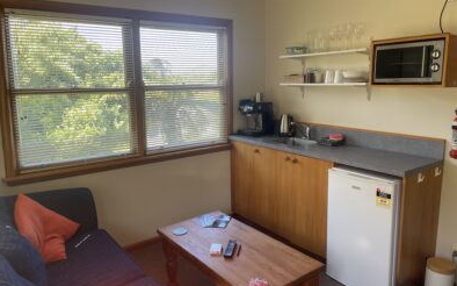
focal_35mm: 28
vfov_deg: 44.5
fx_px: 349
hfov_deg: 66.5
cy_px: 138
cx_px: 227
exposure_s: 1/121
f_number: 1.6
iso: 50
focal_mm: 4.2
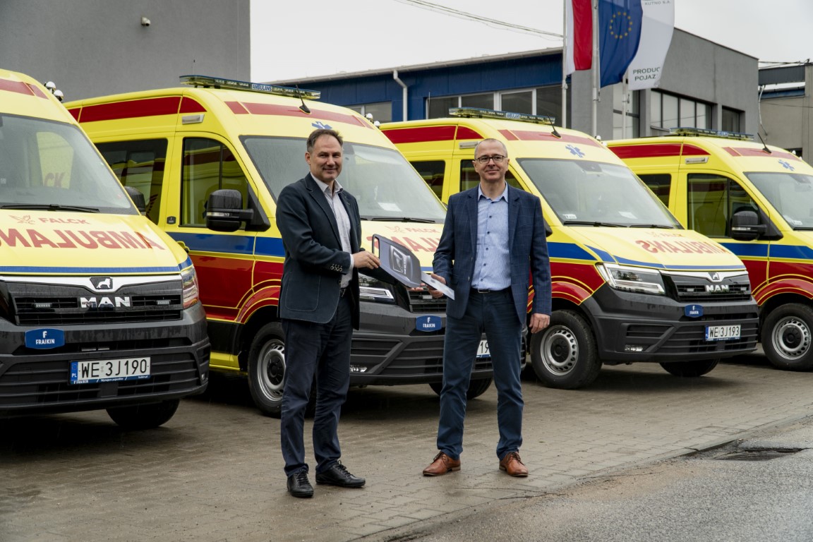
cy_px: 271
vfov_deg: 27.3
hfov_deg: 40.0
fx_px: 1118
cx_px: 406
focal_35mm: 50
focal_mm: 33
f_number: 4
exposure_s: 1/160
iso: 200
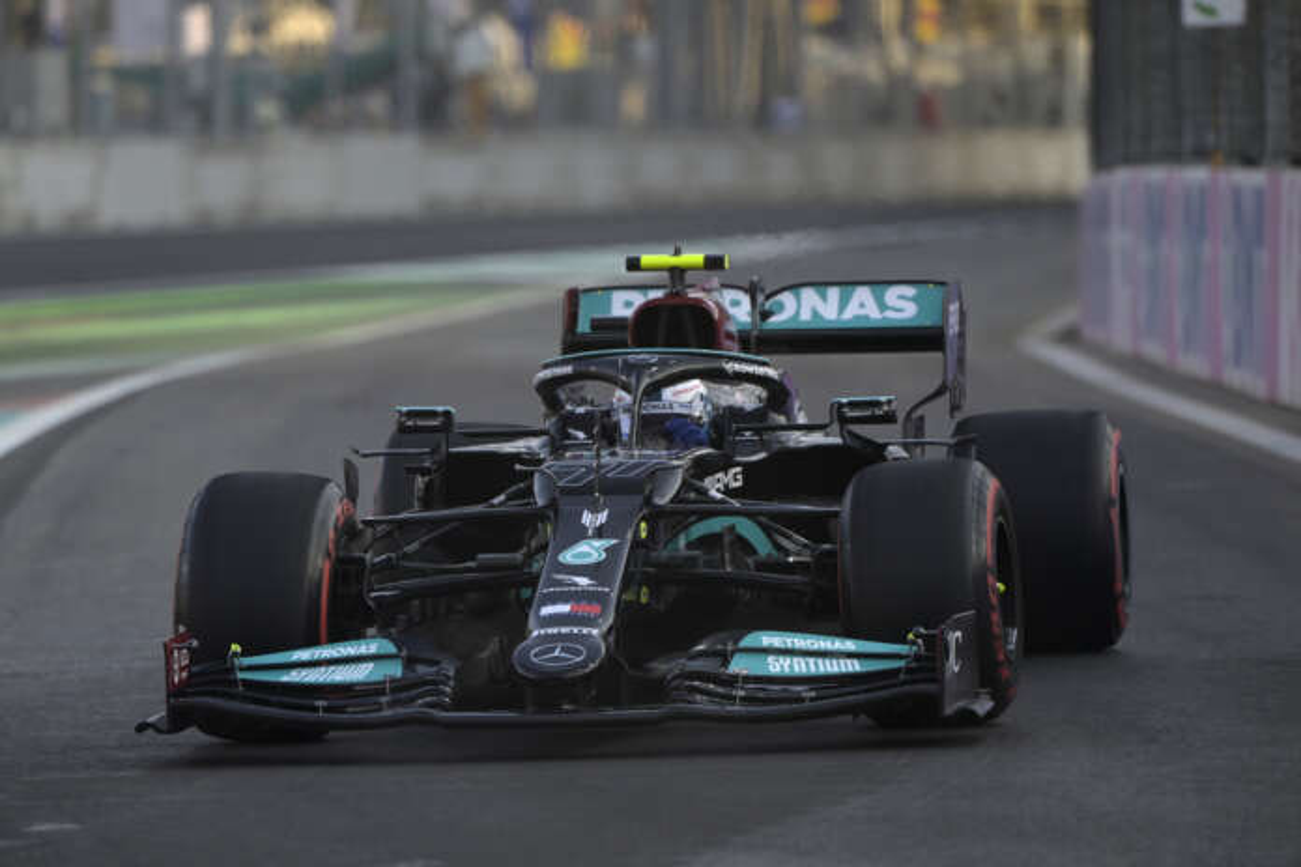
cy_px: 434
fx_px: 14454
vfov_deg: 3.4
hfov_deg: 5.2
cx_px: 650
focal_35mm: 400
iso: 1000
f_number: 5.6
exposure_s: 1/1600
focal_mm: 400
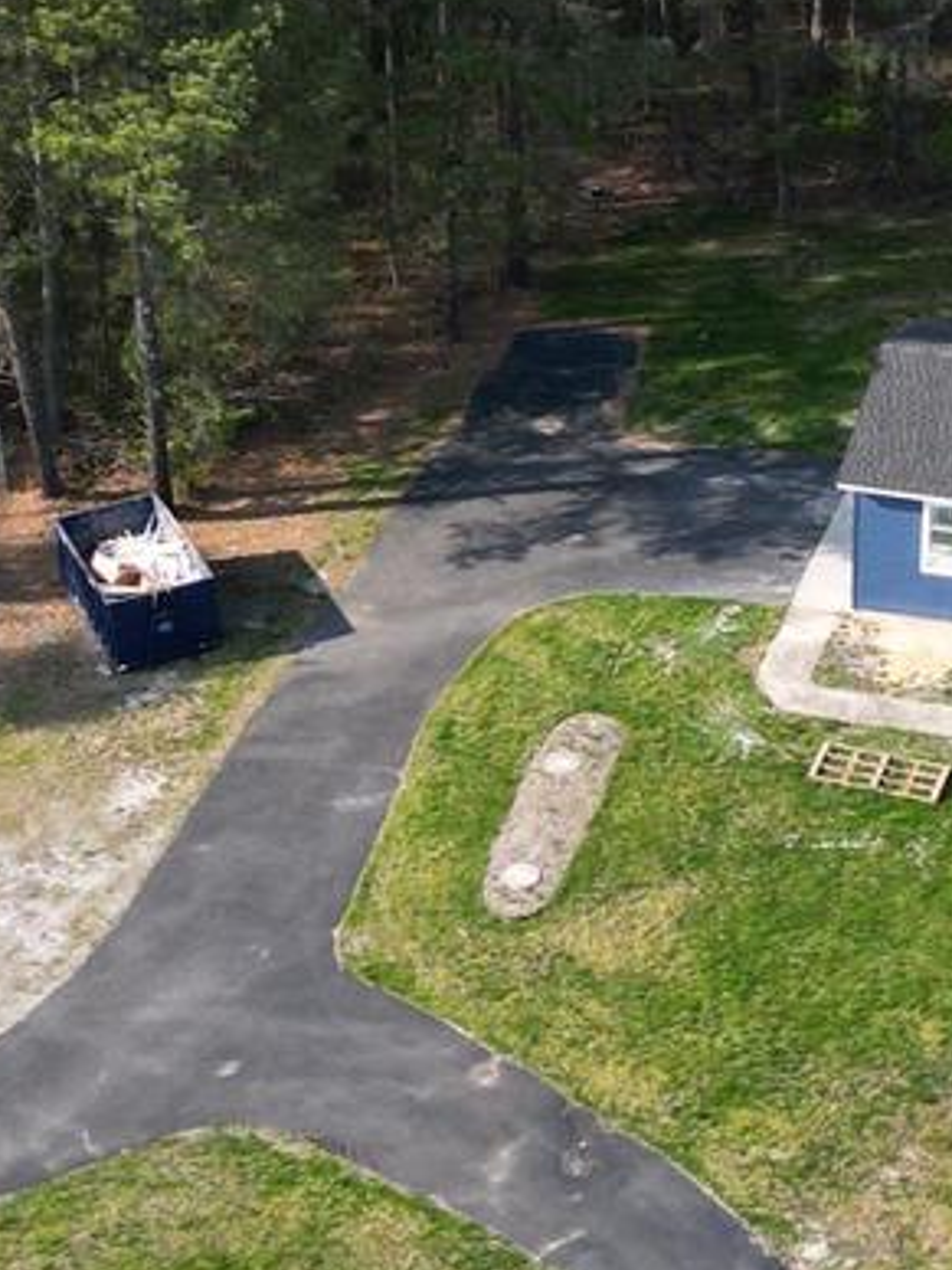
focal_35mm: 95
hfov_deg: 15.5
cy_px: 606
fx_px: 3484
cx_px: 749
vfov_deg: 20.6
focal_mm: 6.72
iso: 200
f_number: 1.7
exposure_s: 1/1600
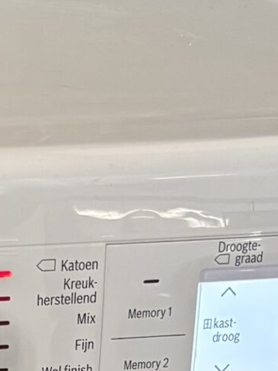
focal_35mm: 139
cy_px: 778
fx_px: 1489
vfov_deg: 12.3
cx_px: -102
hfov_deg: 10.4
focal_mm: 5.96
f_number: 1.6
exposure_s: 1/50
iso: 160
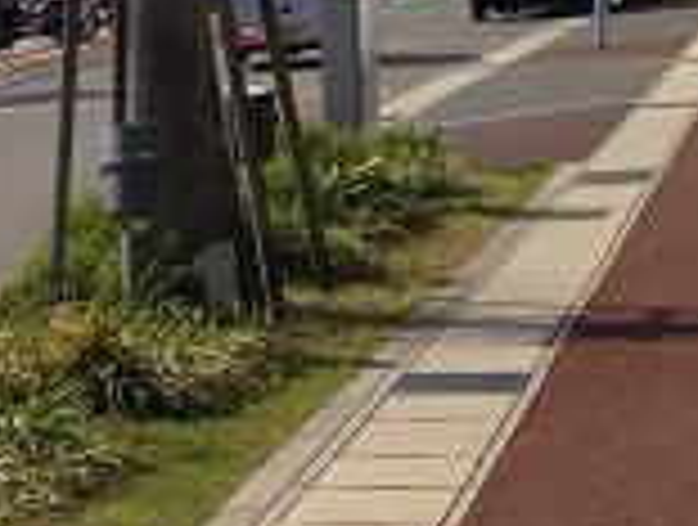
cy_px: 468
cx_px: -714
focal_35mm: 147
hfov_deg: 11.9
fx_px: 2971
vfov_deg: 10.1
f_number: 2.4
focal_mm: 4.28
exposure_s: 1/2513
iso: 50
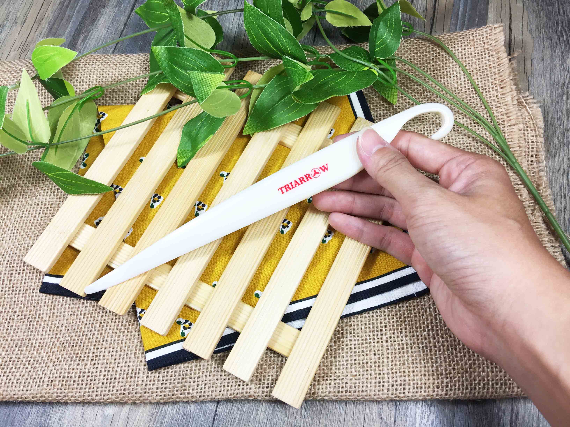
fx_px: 478
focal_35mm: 29
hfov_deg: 61.7
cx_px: 285
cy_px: 214
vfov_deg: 48.2
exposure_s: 1/120
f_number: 2.2
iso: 50
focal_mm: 4.15
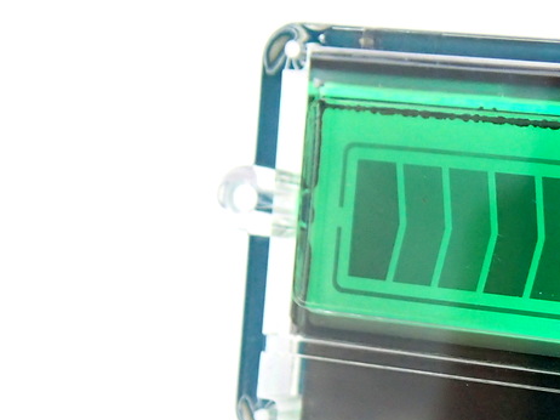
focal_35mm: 78
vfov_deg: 18.3
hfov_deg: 23.4
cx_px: 625
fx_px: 1261
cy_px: 449
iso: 500
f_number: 2.3
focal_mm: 5.5
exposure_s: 1/125
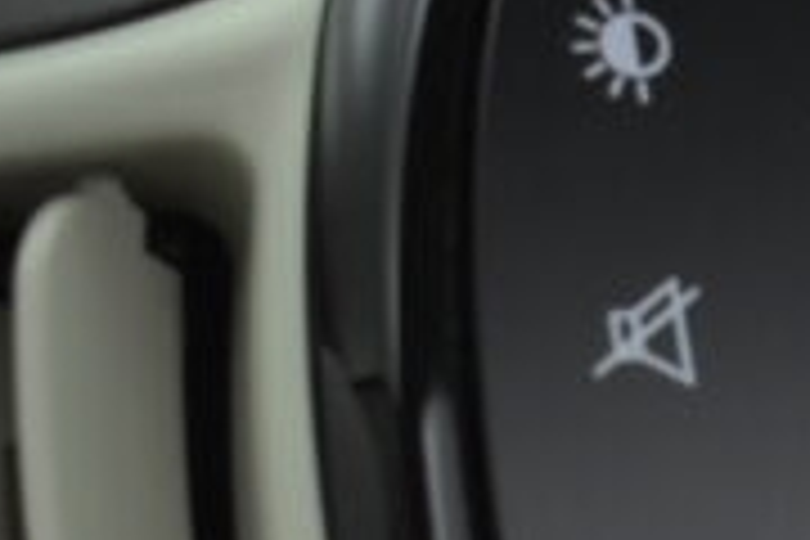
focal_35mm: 147
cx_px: 1656
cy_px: 637
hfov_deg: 12.2
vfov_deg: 9.2
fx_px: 3310
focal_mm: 23
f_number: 3.8
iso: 1600
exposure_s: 1/250
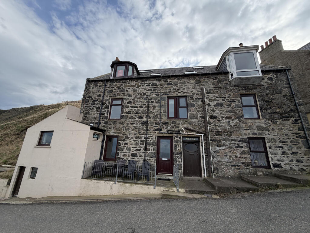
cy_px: 116
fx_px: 125
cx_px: 155
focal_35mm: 14
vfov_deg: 85.7
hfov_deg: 102.1
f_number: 2.2
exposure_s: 1/770
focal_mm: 2.22
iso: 25
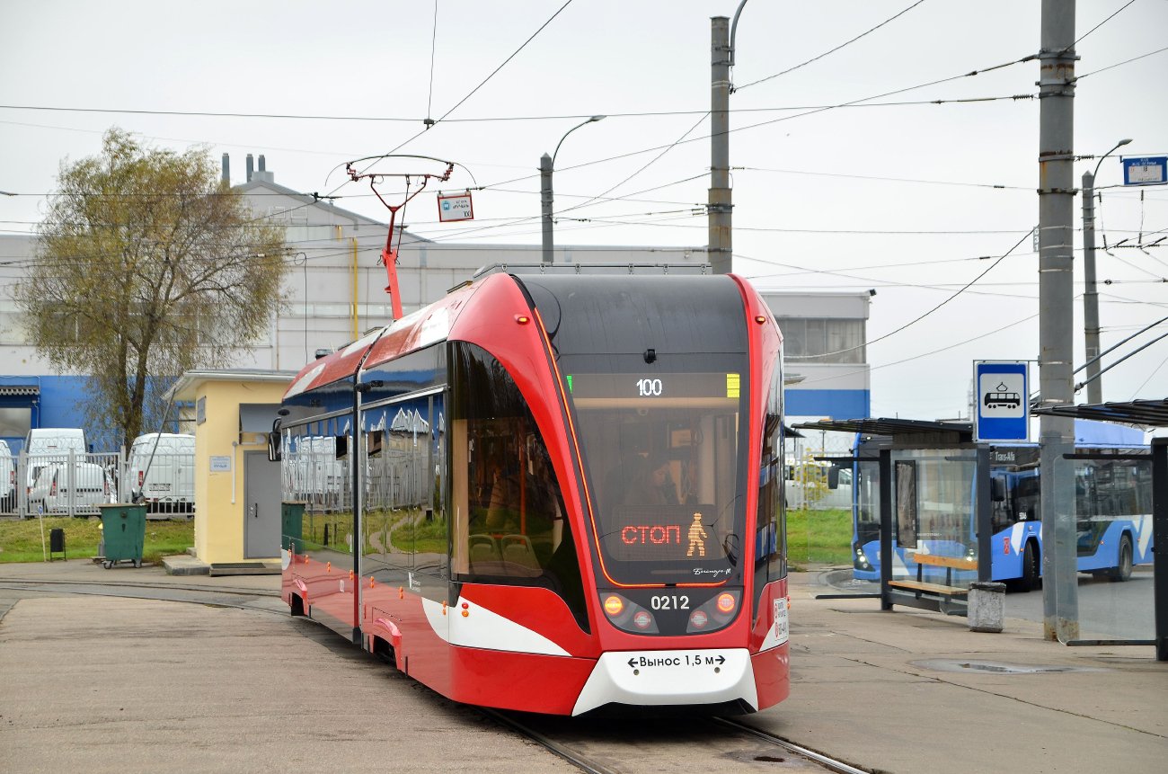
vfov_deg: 16.5
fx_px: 2671
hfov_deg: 24.7
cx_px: 584
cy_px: 387
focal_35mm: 82
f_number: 5
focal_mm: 55
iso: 125
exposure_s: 1/100
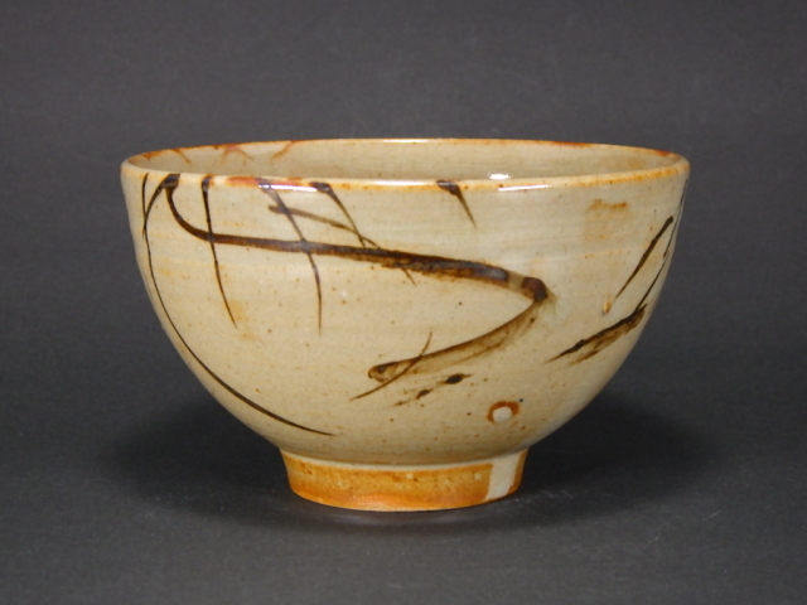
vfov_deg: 15.7
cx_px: 404
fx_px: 2191
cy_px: 302
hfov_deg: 20.9
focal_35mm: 94
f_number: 5
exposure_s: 1/15
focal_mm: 16.7
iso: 400
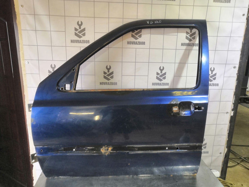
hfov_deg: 65.3
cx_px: 124
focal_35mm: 27
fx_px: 194
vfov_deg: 51.4
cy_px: 94
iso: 320
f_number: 1.8
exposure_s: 1/100
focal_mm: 3.95
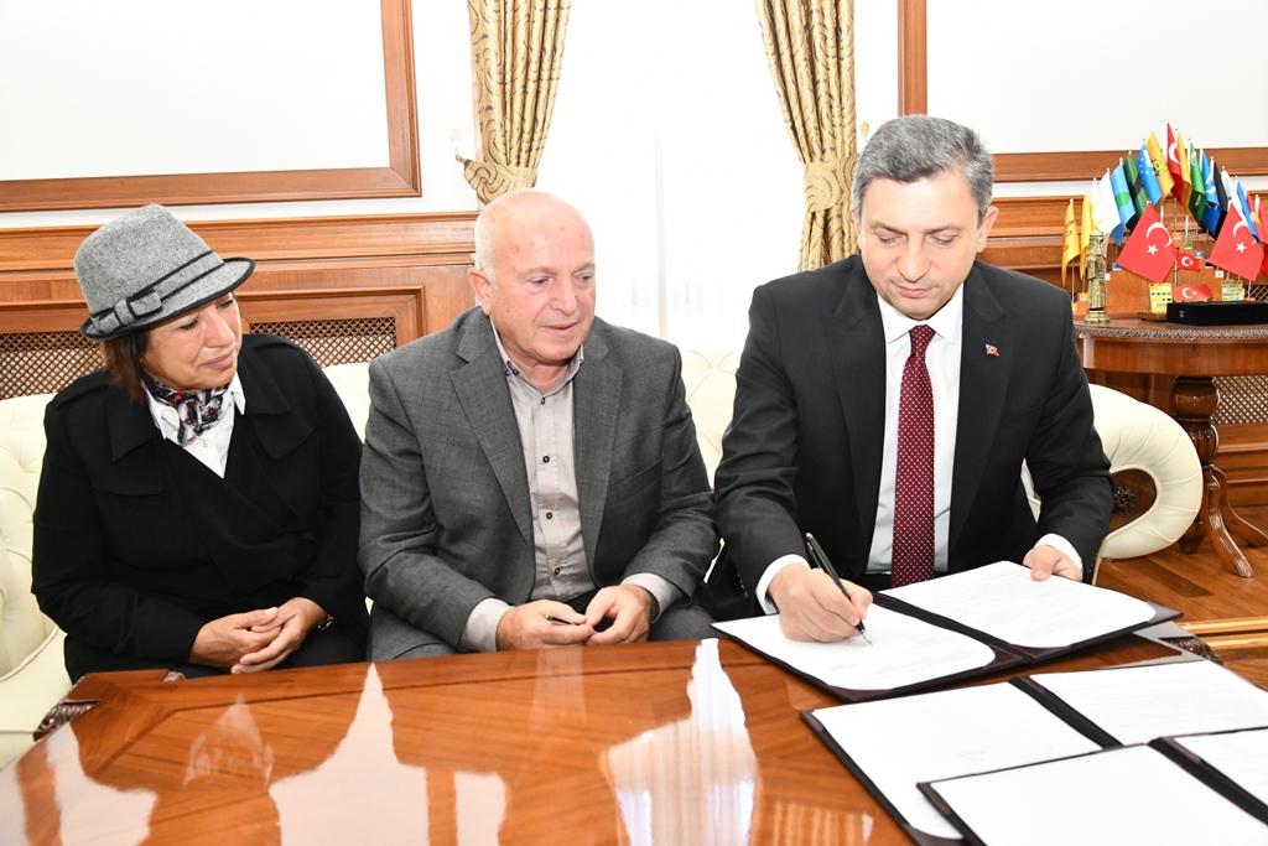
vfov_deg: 35.1
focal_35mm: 38
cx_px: 634
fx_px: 1339
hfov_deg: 50.7
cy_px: 423
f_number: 7.1
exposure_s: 1/60
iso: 4500
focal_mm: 38
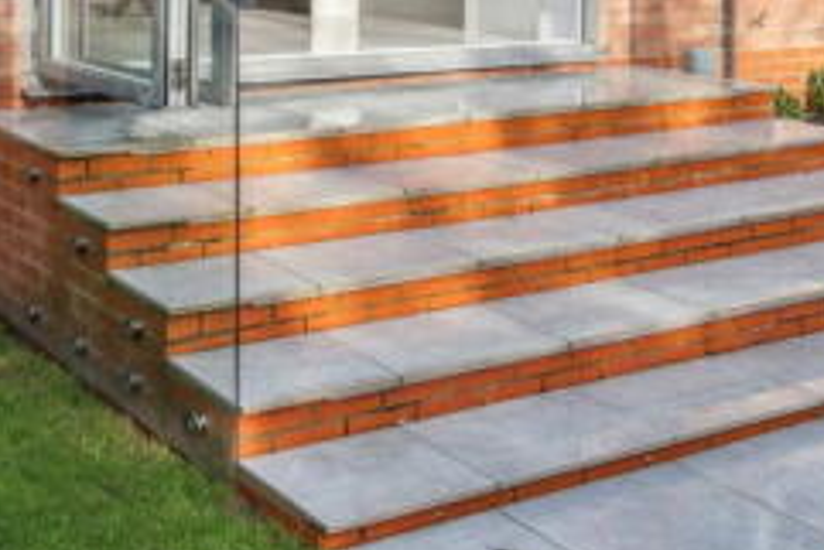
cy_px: -50
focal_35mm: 49
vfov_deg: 25.6
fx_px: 1122
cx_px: 128
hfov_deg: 38.3
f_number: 6.3
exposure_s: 1/320
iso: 400
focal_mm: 18
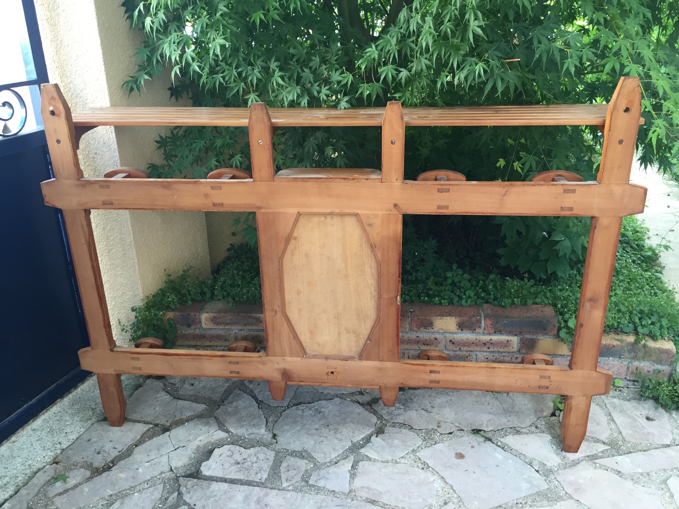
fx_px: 569
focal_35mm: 29
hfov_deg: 61.7
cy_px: 254
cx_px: 340
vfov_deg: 48.2
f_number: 2.2
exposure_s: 1/30
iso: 32
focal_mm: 4.15
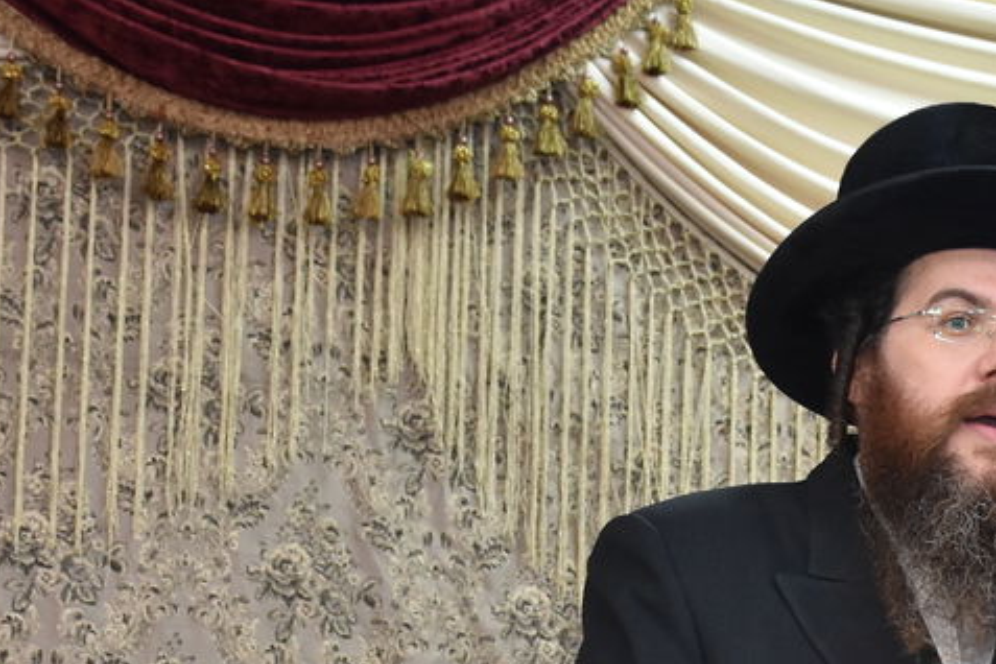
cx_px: 967
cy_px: 621
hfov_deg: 14.3
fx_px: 3901
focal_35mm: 141
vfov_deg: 9.7
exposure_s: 1/100
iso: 1250
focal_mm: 32
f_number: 5.6
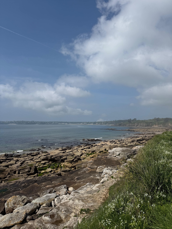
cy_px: 114
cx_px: 86
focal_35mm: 24
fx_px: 159
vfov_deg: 71.6
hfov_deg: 56.8
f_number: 1.78
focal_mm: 6.76
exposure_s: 1/10309
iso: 80
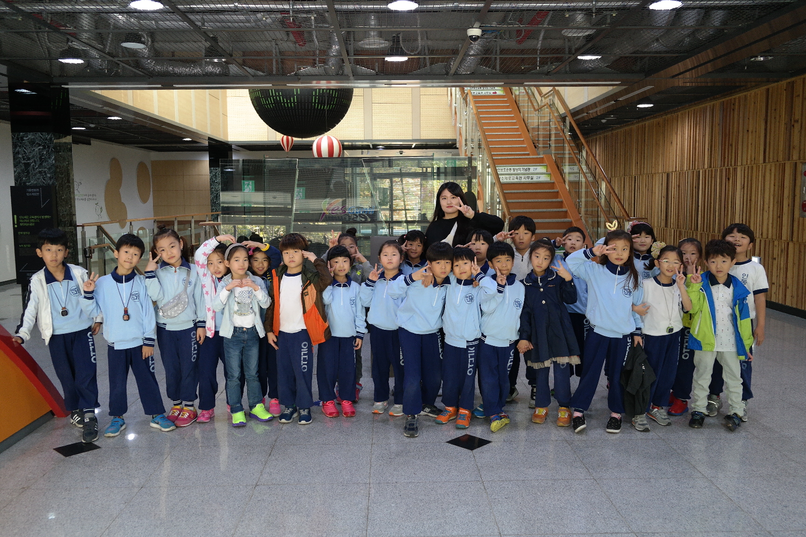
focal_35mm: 30
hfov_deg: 61.9
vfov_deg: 43.6
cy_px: 268
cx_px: 403
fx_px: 672
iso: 400
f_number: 3.5
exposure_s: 1/40
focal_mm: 20
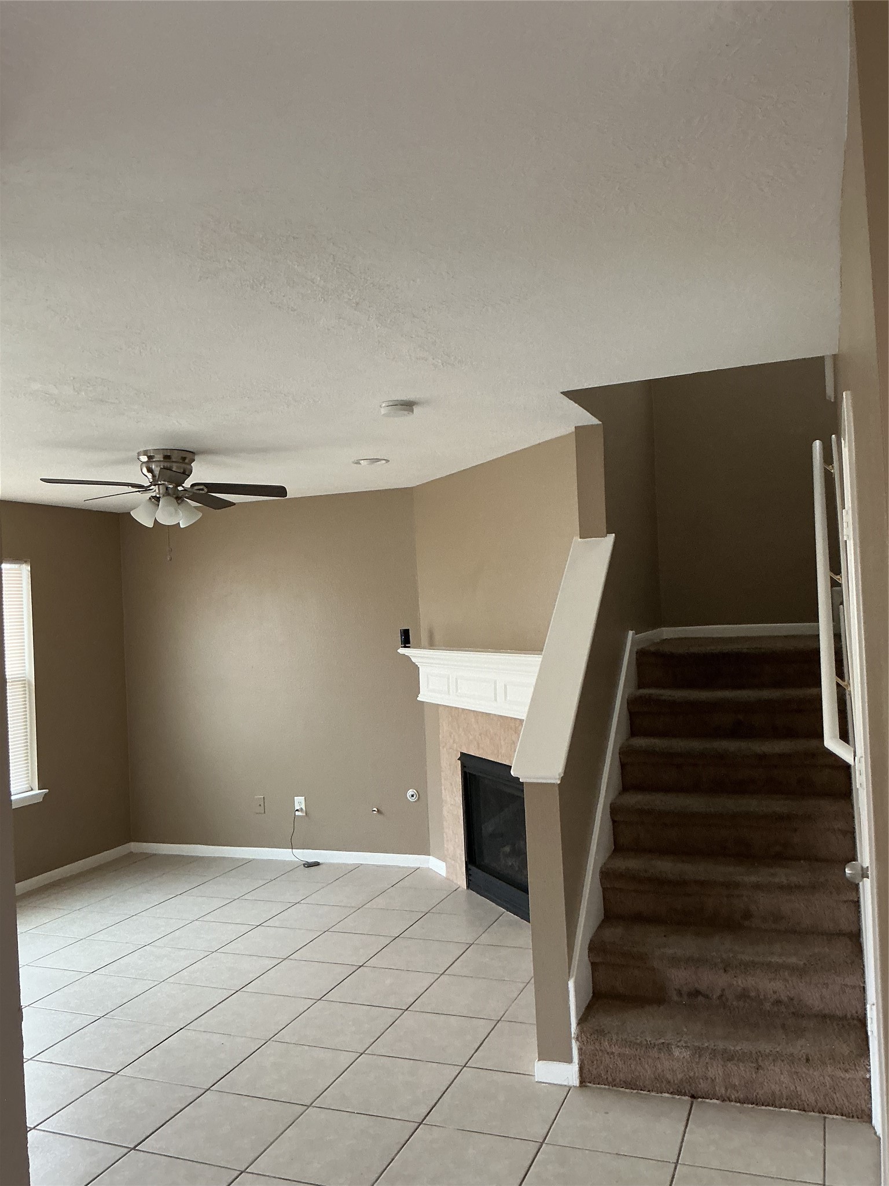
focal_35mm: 29
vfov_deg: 61.7
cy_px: 593
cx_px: 444
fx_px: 993
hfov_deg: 48.2
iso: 125
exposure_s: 1/60
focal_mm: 3
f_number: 1.8
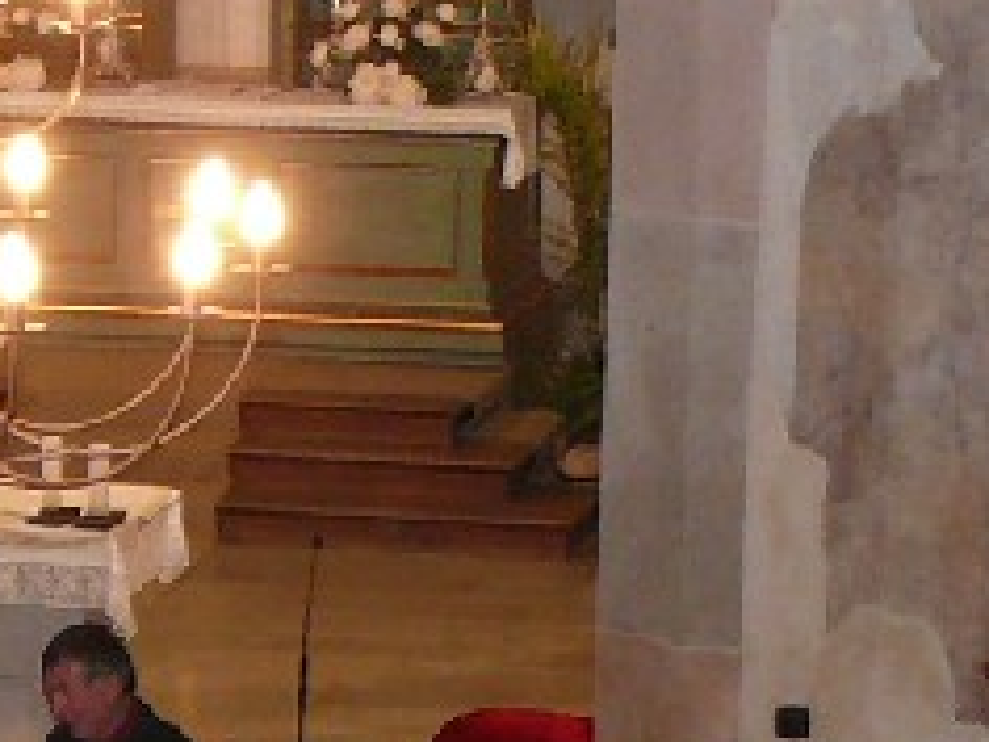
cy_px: 1144
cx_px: -268
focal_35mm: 254
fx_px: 7257
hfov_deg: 7.7
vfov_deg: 5.8
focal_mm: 9
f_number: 2.8
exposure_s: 1/30
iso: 200
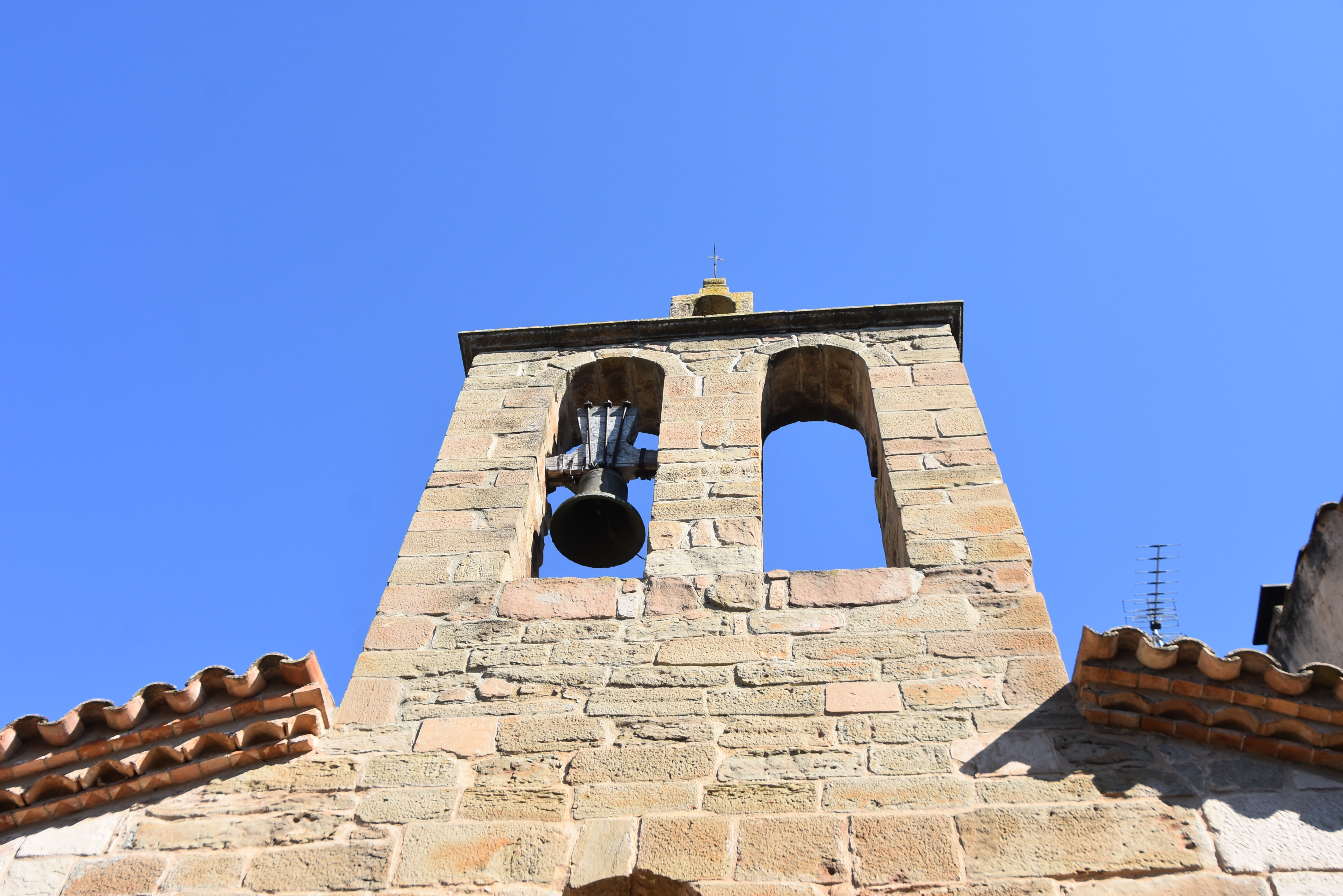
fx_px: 1343
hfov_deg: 53.1
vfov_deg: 36.9
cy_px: 448
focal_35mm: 36
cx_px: 672
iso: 100
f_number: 8
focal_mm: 24
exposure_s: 1/250
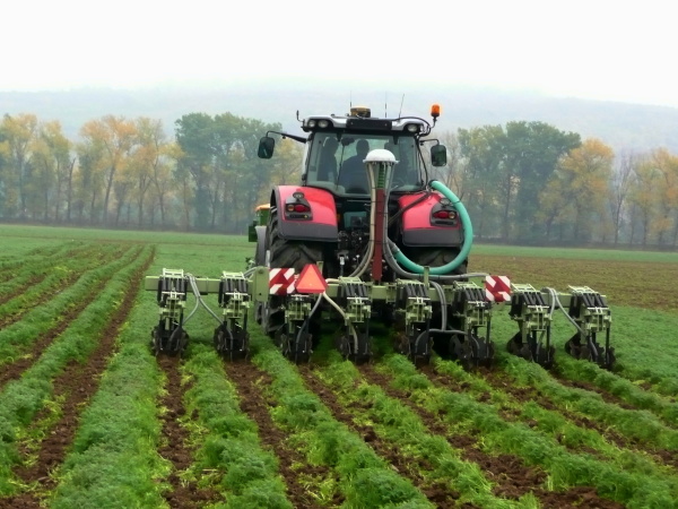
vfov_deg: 17.6
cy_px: 254
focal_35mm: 84
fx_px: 1645
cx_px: 339
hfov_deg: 23.3
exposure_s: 1/60
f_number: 4.7
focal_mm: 13.7
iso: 200
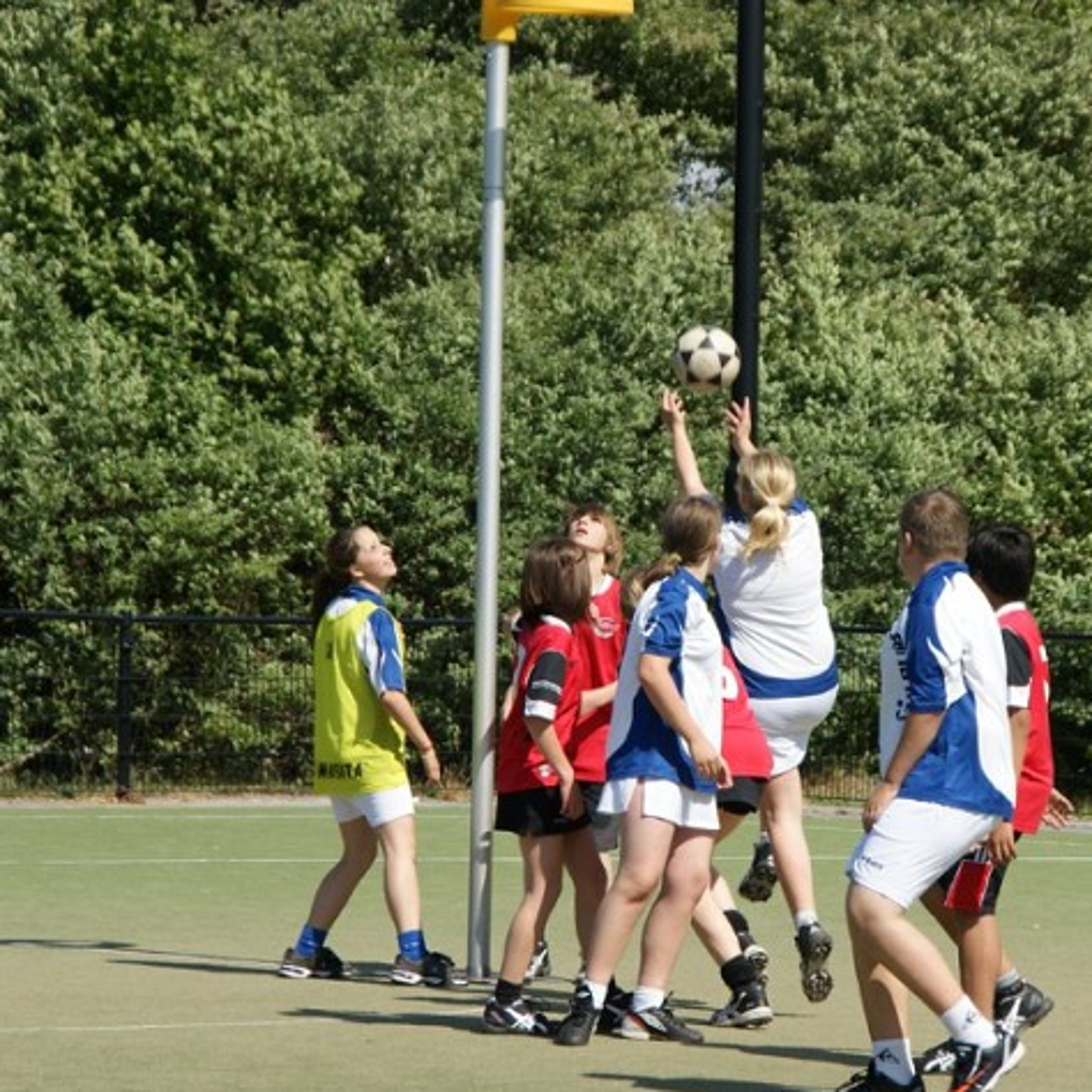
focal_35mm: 255
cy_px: 509
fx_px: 9101
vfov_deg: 6.9
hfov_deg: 6.9
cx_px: 714
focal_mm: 120
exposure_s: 1/400
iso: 200
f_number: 9
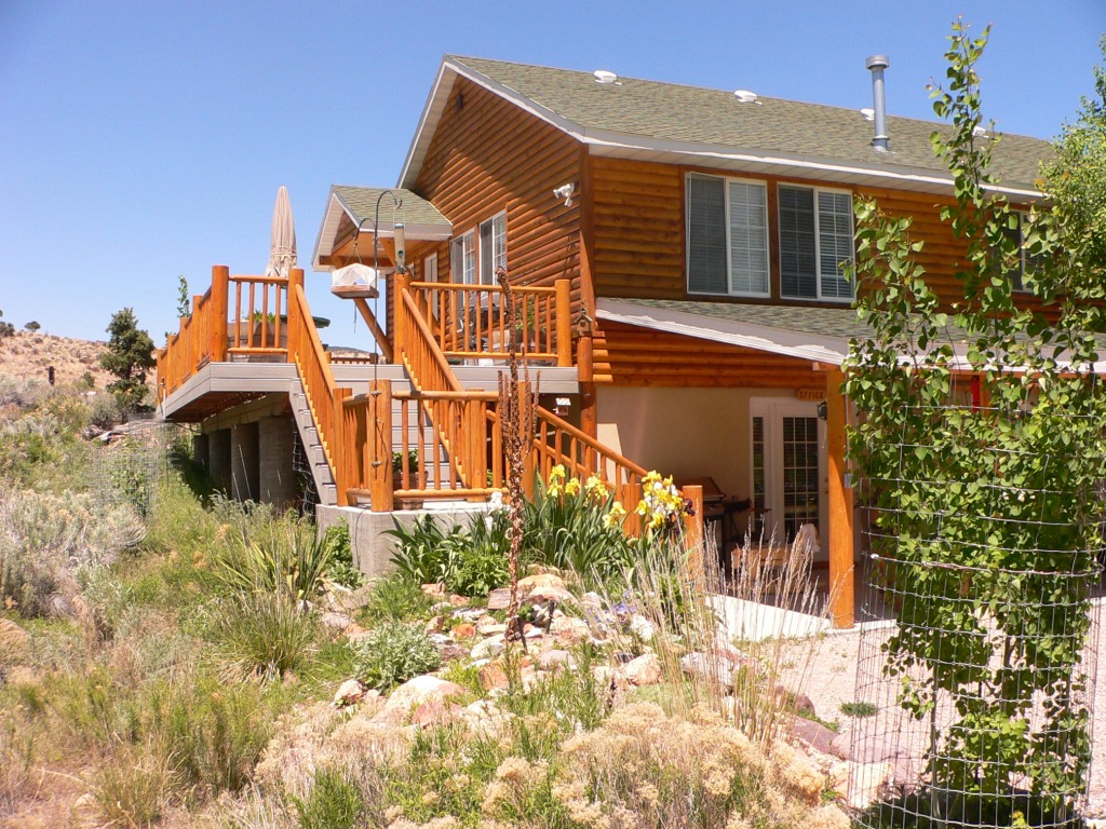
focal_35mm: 35
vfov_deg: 40.7
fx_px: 1118
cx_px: 553
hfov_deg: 52.6
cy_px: 414
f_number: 4
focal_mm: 4.6
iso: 80
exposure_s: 1/400
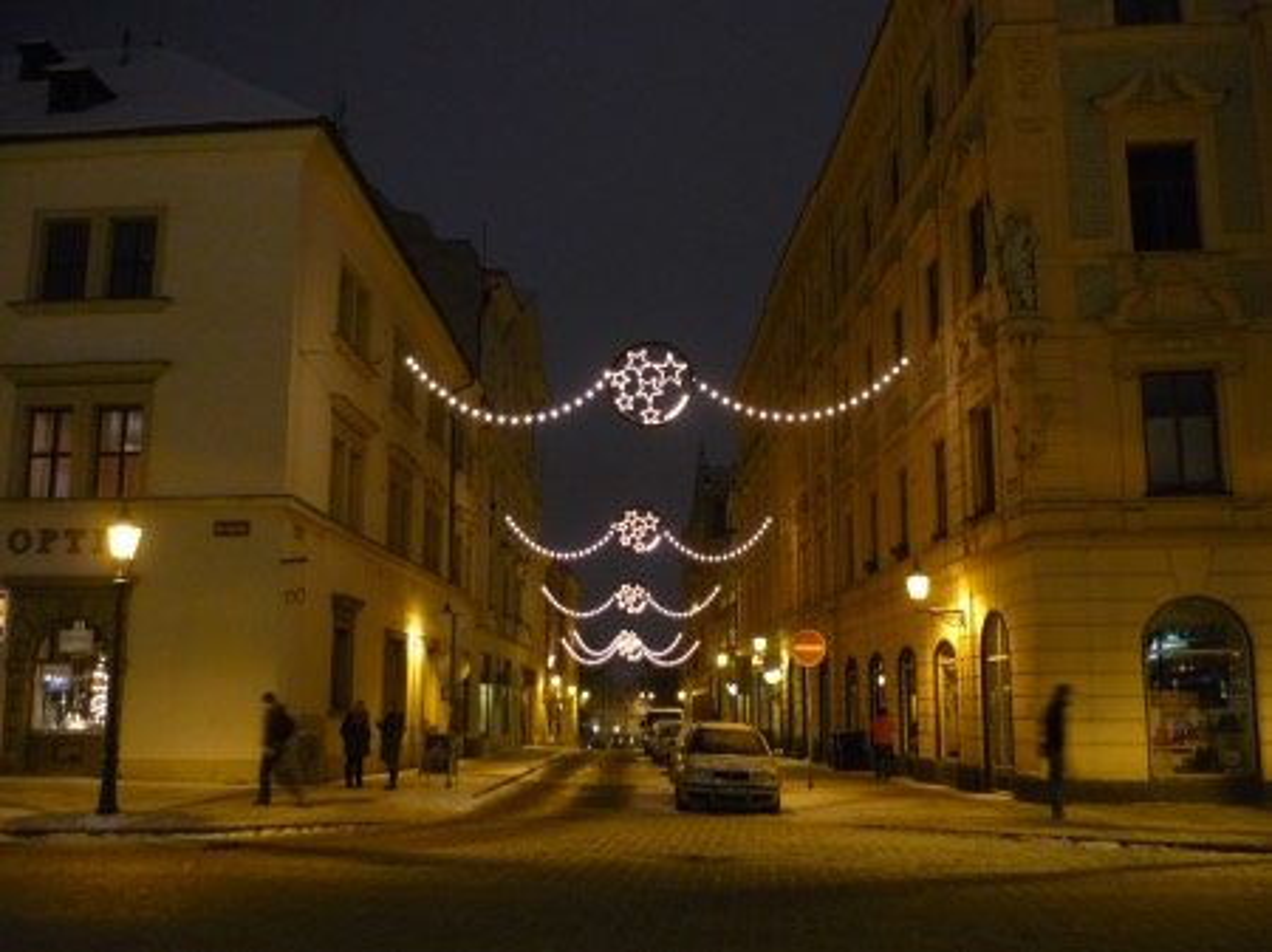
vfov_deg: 42.9
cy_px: 476
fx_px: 1212
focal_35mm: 33
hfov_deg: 55.4
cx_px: 636
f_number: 2.8
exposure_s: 1/8
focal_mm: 5.5
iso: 400
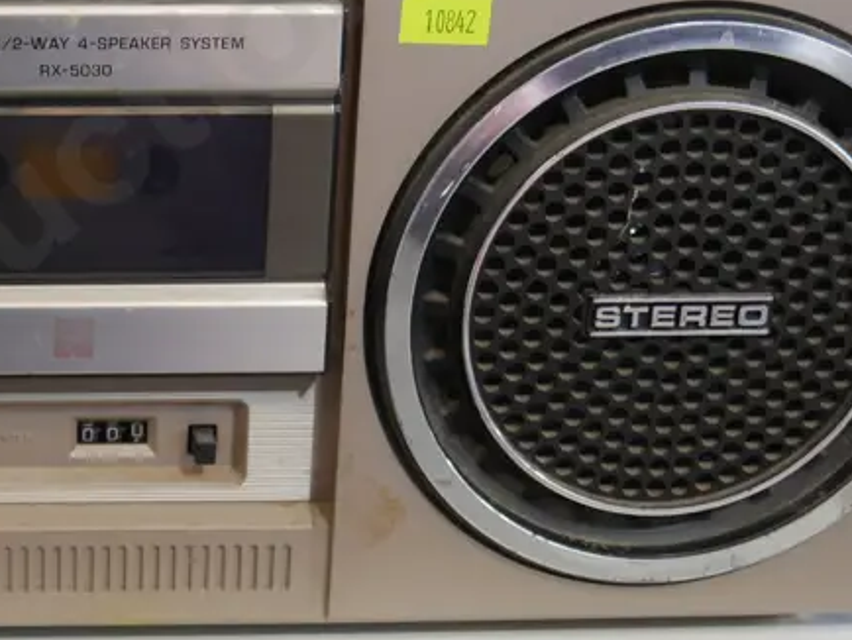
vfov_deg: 22.2
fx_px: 1625
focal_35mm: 66
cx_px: 35
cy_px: 207
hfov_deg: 27.9
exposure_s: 1/60
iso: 400
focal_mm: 14
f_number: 3.5
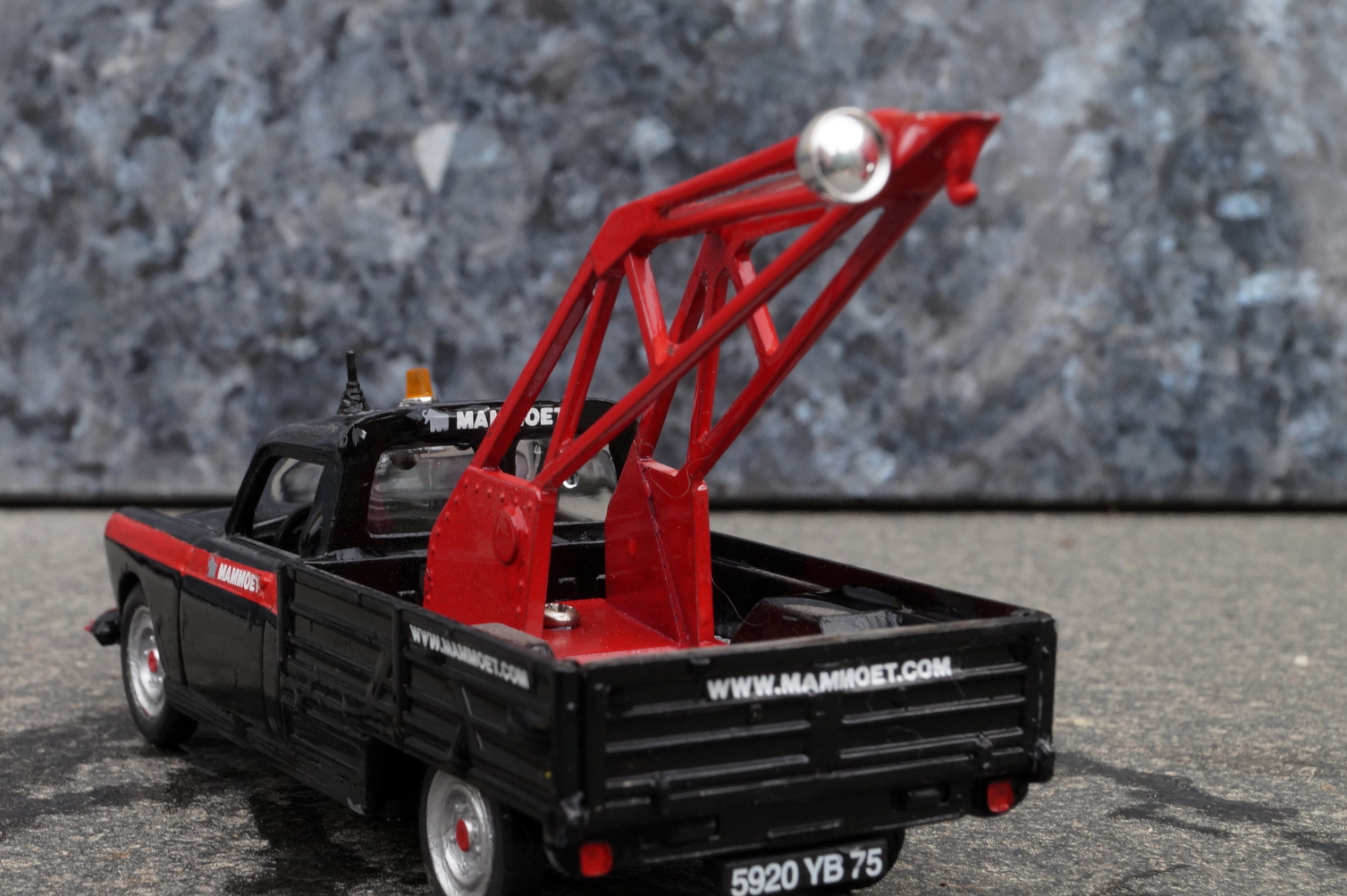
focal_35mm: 70
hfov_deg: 28.9
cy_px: 516
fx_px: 2605
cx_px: 549
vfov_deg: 19.5
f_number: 16
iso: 500
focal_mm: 35
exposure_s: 1/60
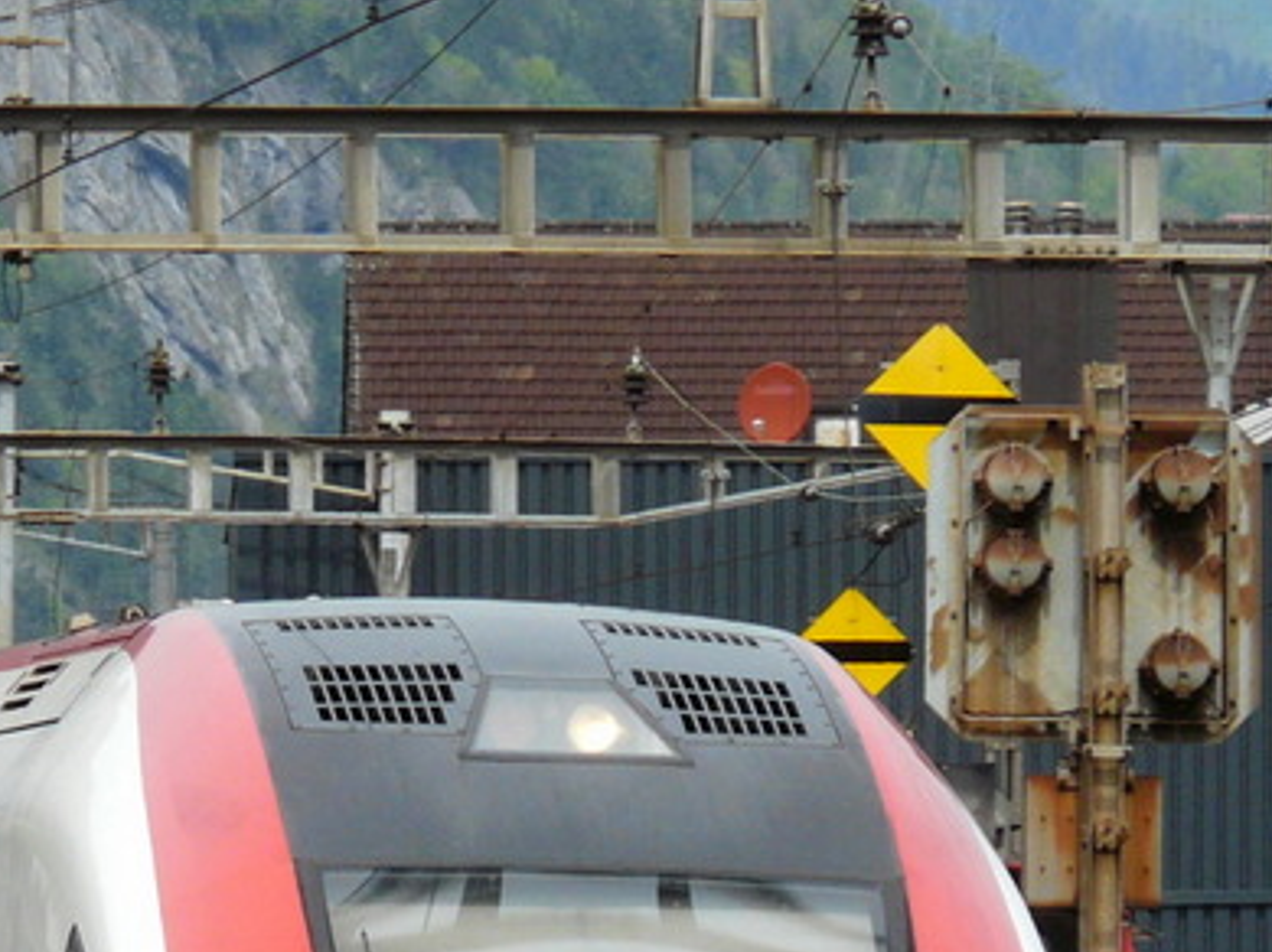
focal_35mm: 636
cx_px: 147
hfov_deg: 3.1
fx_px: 23356
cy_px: 1164
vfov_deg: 2.3
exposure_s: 1/400
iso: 100
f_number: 5.6
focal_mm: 40.8
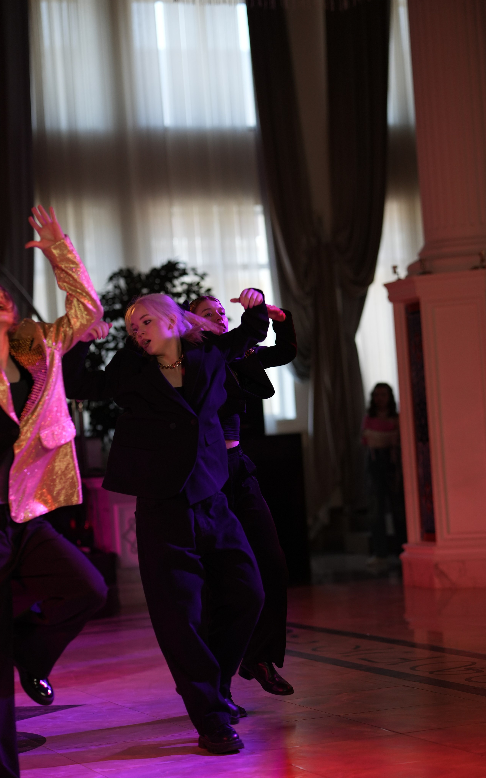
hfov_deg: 15.0
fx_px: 1844
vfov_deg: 23.8
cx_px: 246
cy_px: 388
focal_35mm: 87
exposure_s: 1/400
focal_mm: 85
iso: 800
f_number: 2.2
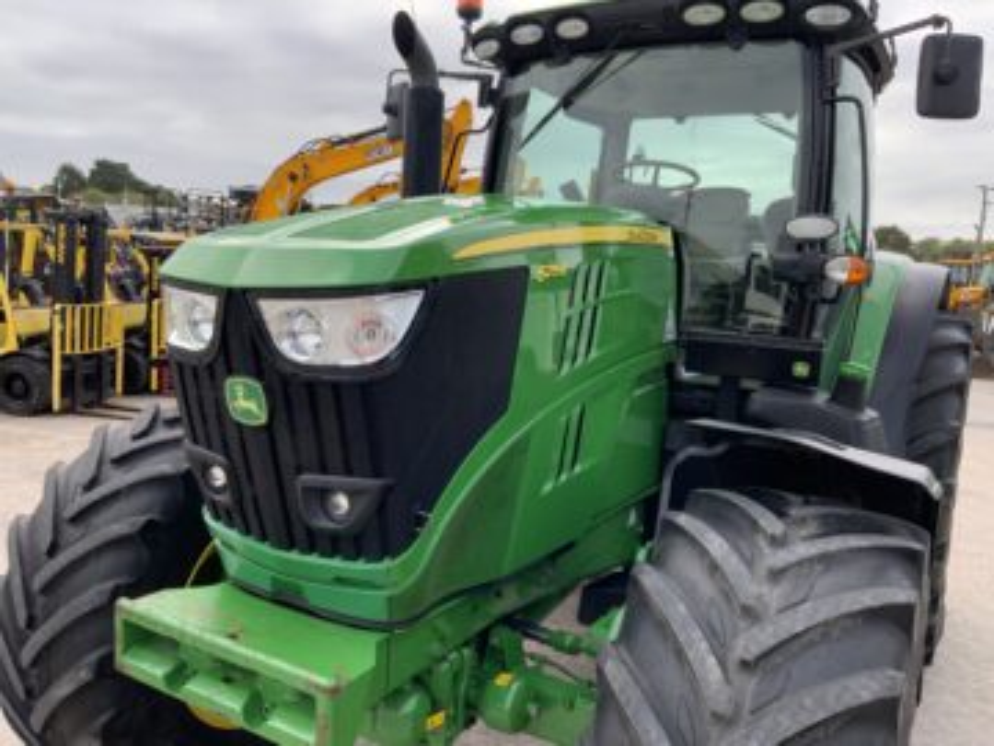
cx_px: 497
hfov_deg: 61.7
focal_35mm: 29
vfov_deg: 48.2
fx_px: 833
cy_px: 373
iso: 16
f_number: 1.8
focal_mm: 3
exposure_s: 1/389
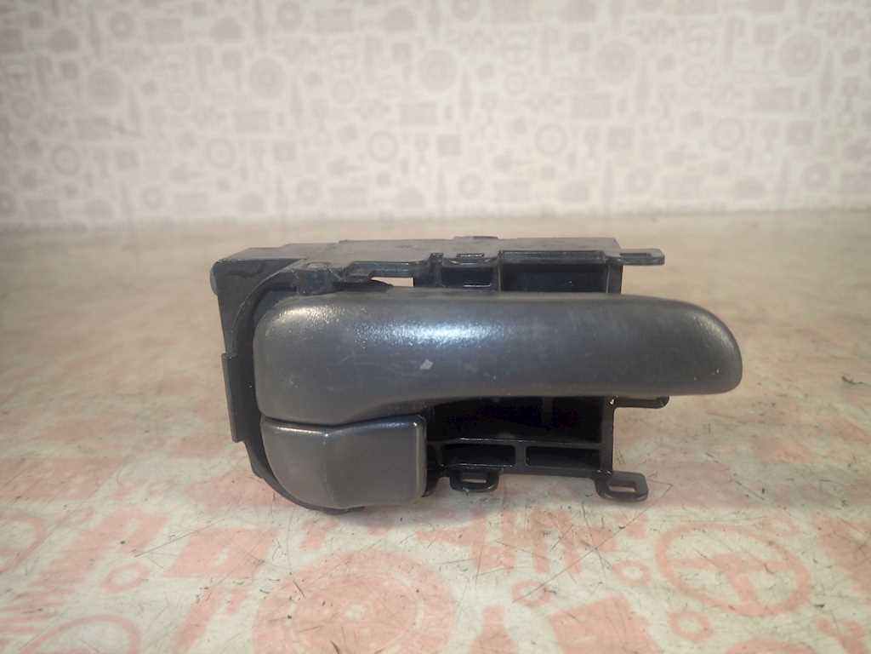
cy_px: 327
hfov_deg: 69.4
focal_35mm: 25
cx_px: 436
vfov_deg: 54.9
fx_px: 629
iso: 100
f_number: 5.6
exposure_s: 1/30
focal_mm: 4.5
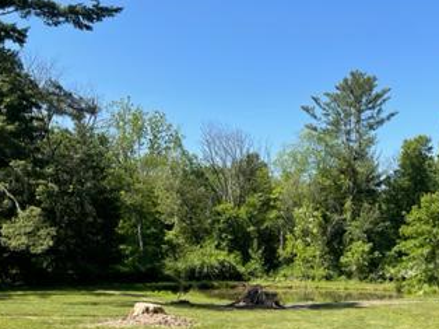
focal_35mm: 53
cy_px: 302
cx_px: 299
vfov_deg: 26.5
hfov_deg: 35.8
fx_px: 672
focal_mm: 4.2
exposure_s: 1/1855
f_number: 1.6
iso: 32
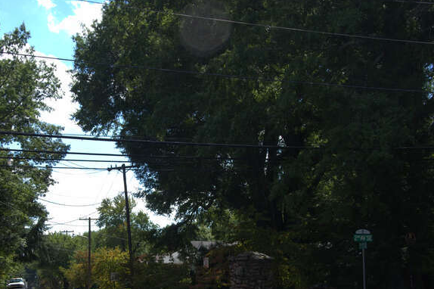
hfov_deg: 28.3
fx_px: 855
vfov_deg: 19.1
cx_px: 150
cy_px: 197
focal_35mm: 71
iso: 200
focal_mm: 34
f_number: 8
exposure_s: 1/250
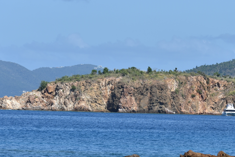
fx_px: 2142
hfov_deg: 6.3
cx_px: 164
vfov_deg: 4.2
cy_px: 105
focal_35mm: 328
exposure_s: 1/400
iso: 100
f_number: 8
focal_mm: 180
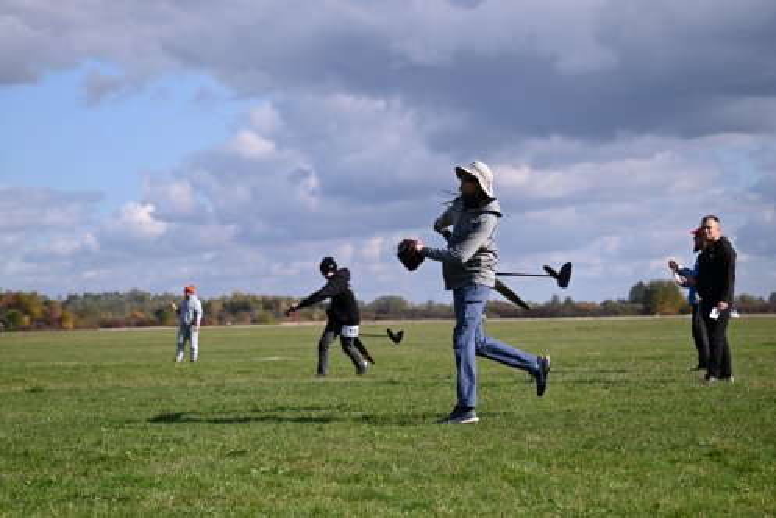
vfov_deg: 13.7
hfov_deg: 20.4
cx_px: 388
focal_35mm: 100
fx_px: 2157
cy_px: 259
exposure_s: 1/4000
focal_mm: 100
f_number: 6.3
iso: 640
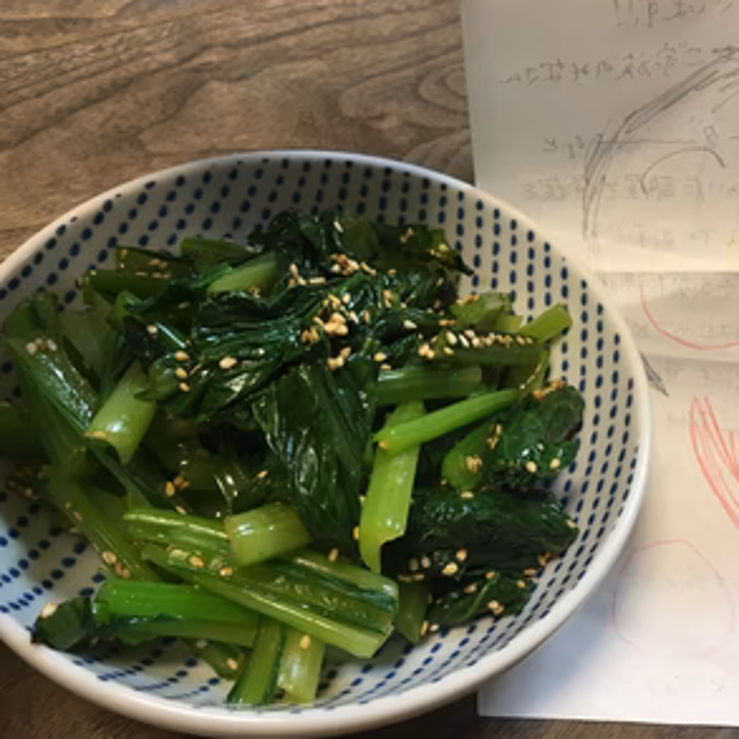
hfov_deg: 46.6
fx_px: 845
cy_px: 366
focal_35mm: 35
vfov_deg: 47.2
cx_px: 479
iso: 50
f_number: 2.2
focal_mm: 4.15
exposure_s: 1/30
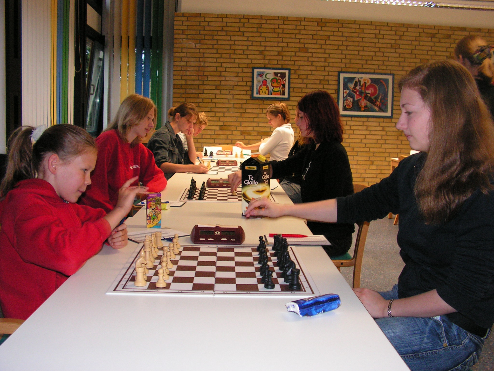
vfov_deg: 39.7
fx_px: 514
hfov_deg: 51.4
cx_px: 247
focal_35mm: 36
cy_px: 186
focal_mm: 6
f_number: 3.2
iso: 200
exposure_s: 1/40
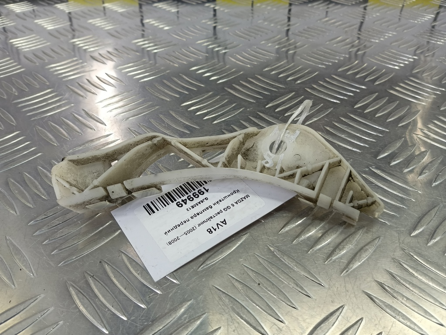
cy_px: 168
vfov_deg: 58.9
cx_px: 223
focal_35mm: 23
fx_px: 296
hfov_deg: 73.9
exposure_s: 1/50
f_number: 1.6
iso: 90
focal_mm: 4.11
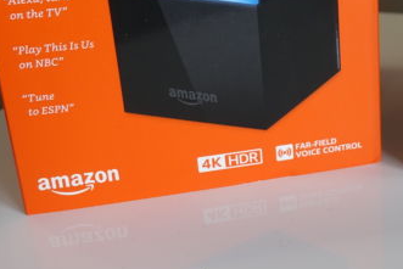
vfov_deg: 22.6
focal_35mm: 58
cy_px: 7
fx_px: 650
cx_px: 346
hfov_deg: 33.1
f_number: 2.8
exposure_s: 1/40
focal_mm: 8.8
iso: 125
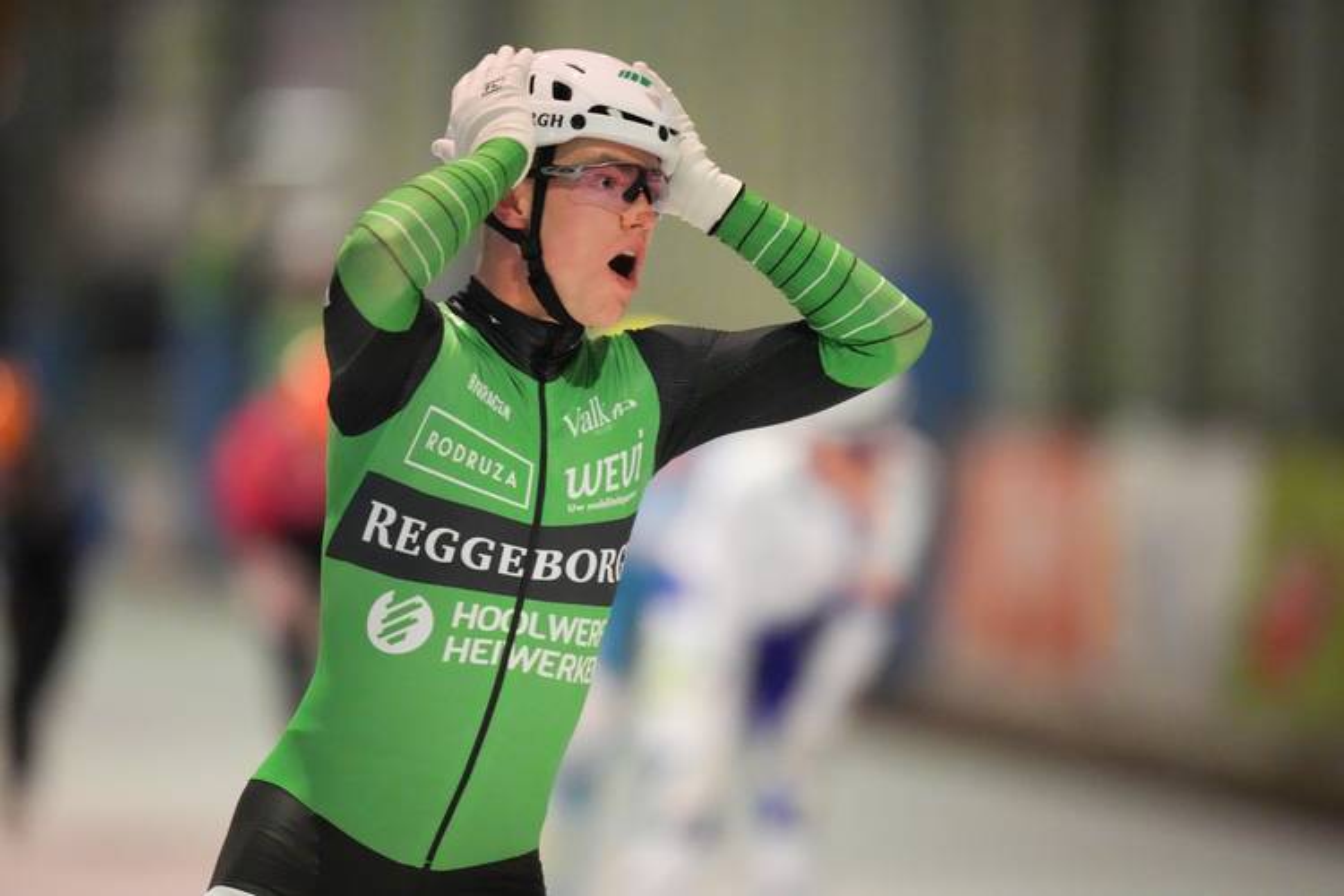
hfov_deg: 5.2
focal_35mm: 400
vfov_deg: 3.4
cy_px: 448
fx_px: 14932
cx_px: 672
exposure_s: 1/1000
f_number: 2.8
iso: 12800
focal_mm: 400
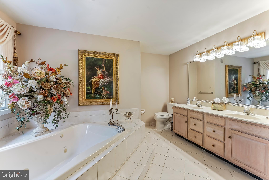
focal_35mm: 14
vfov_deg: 81.2
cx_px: 134
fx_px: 105
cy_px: 90
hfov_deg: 104.3
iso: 400
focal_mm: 14
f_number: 9
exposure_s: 1/4
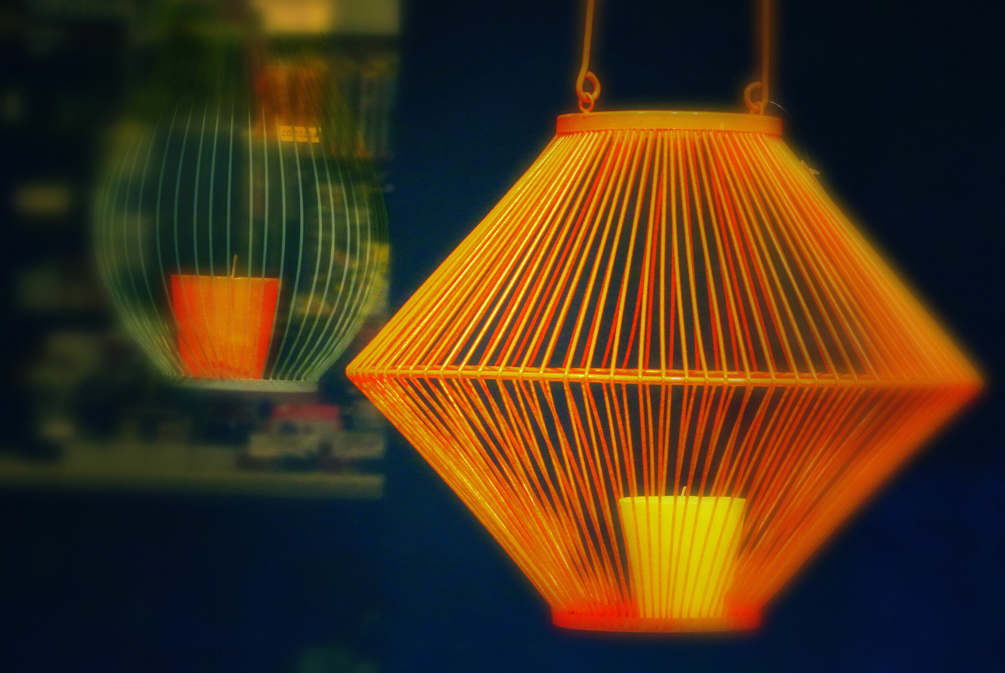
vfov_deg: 8.2
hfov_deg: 12.3
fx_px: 4668
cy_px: 336
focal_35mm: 167
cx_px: 502
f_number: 9
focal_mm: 62
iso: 3200
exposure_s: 1/80
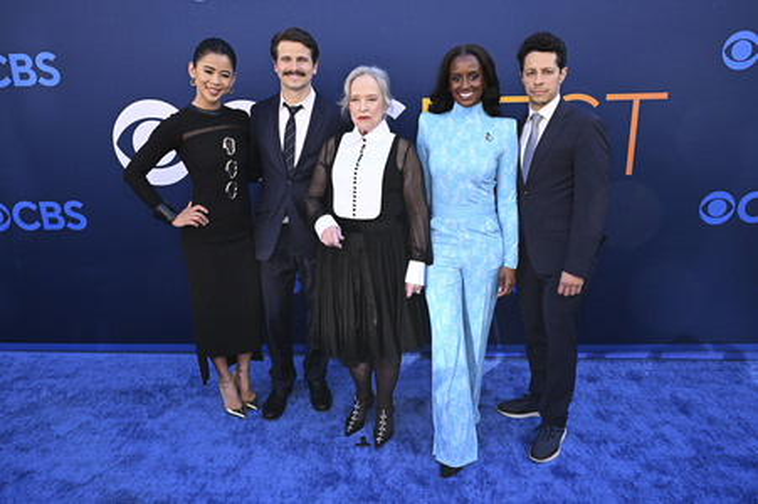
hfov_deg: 73.8
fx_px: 505
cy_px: 252
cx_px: 379
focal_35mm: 24
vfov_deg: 53.1
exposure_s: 1/200
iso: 320
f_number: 5.6
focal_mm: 24
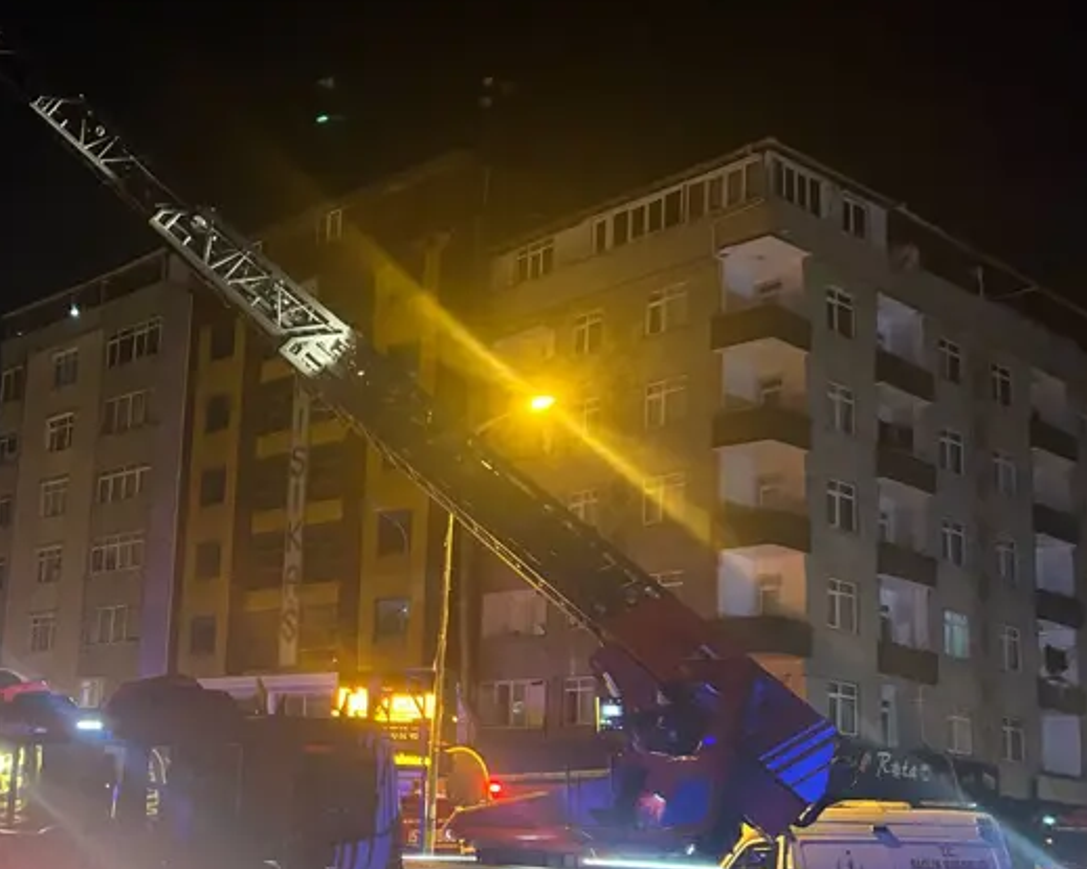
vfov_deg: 34.6
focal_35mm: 43
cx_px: 214
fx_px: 1383
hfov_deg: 41.1
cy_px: 576
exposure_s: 1/33
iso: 500
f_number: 1.5
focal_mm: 5.7
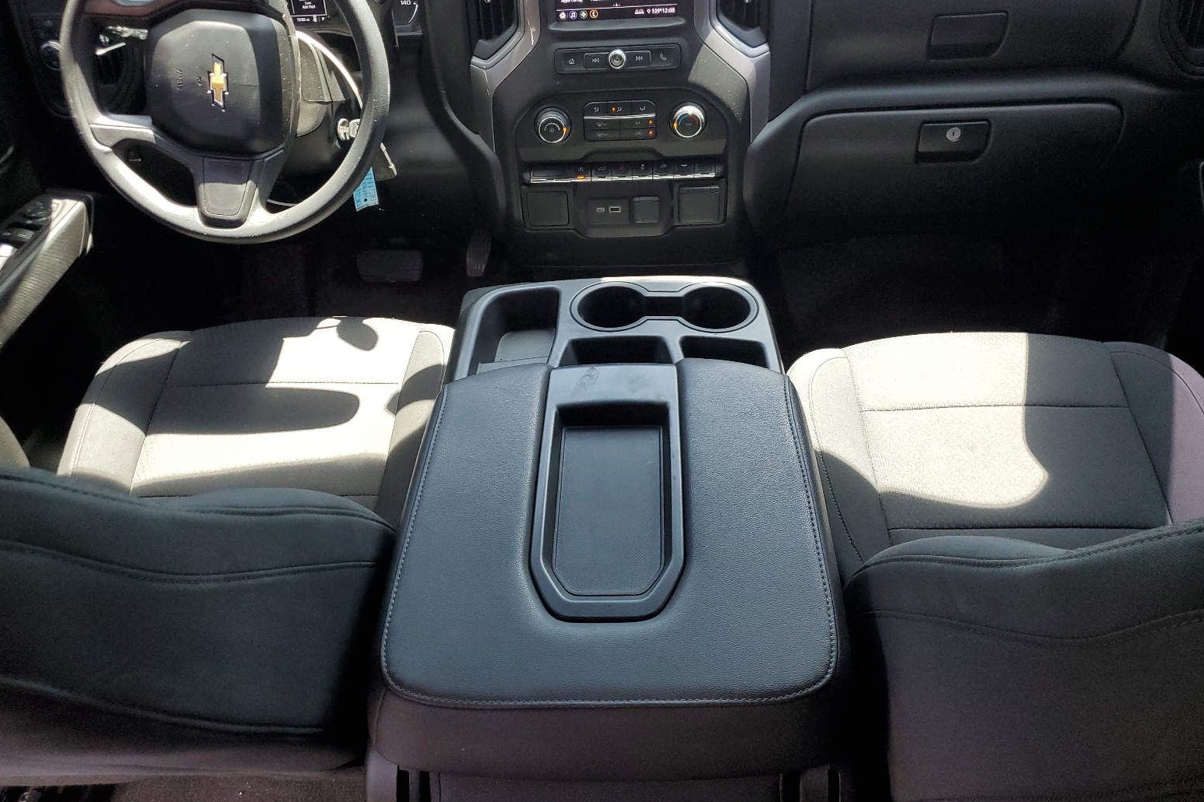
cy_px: 346
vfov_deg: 46.3
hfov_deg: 65.5
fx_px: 936
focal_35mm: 28
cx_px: 584
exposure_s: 1/120
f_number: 1.5
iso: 89
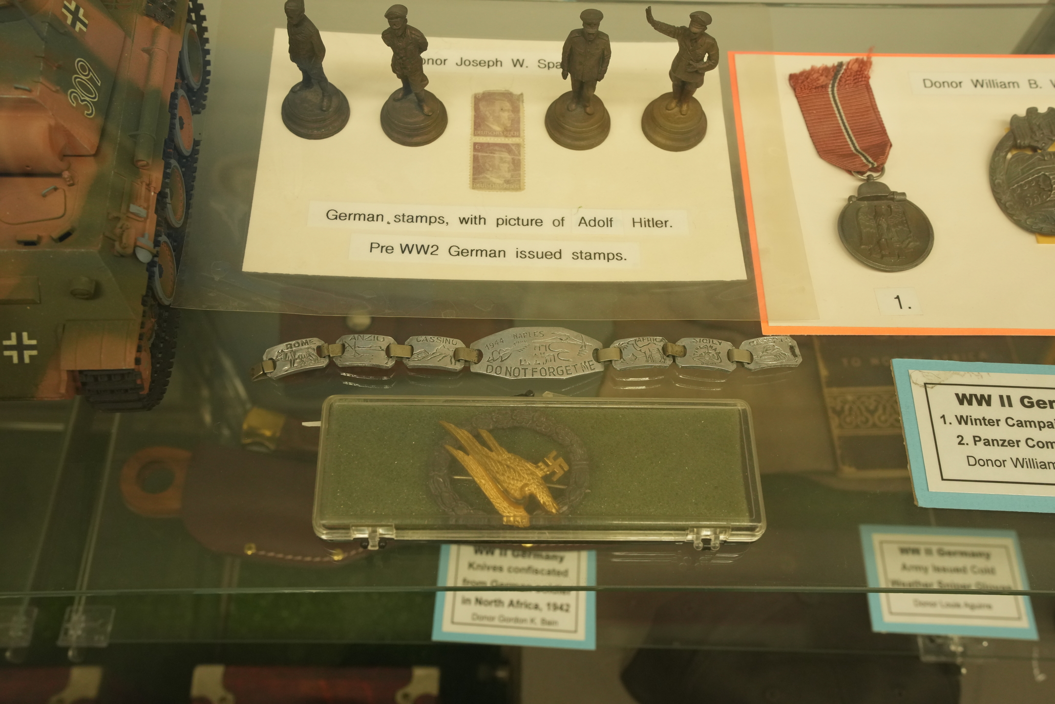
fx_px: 1026
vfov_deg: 37.9
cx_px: 528
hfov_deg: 54.4
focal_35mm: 35
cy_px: 352
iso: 1600
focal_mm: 35
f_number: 9
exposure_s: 1/40
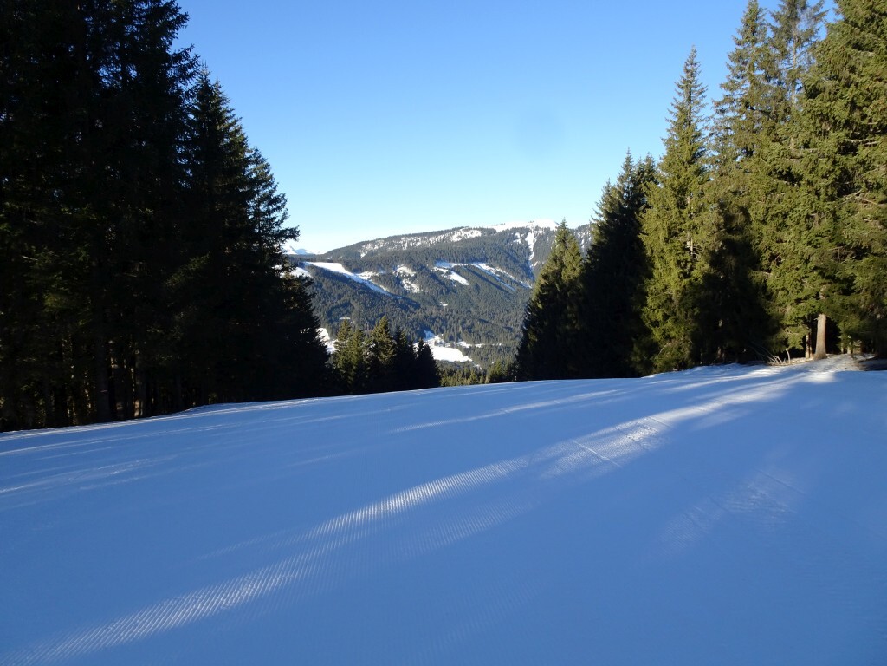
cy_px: 333
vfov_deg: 56.8
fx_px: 615
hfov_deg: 71.6
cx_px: 444
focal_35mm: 24
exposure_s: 1/400
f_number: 3.5
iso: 80
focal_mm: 4.1
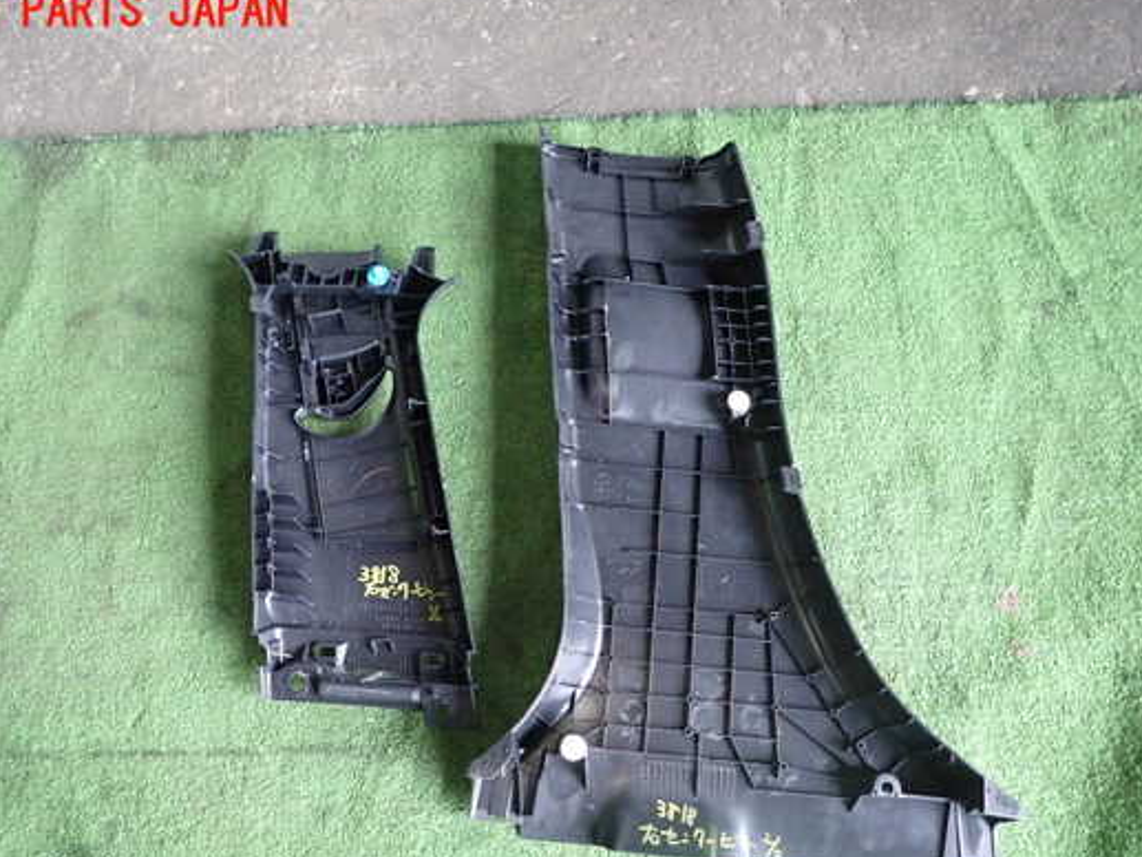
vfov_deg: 48.1
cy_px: 482
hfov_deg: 61.6
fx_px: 957
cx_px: 550
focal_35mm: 29
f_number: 2
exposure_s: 1/30
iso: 500
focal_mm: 4.5
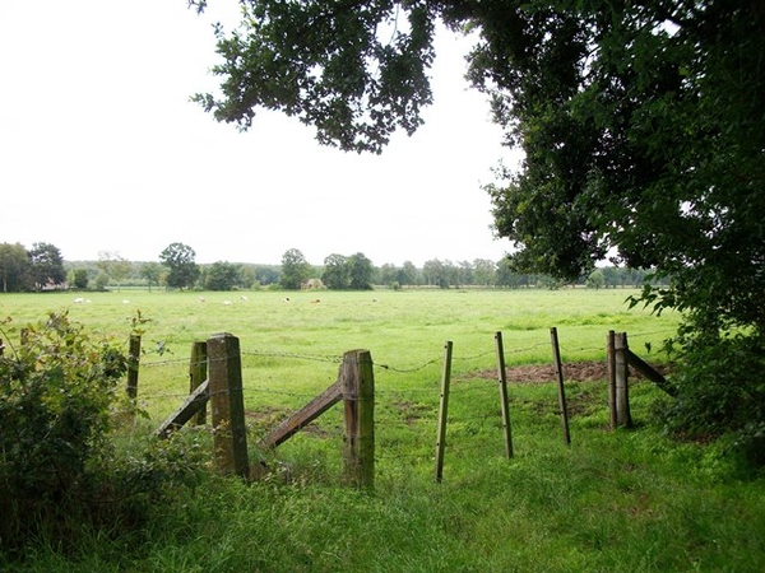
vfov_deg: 44.2
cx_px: 382
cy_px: 286
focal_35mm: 32
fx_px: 707
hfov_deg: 56.8
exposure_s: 1/500
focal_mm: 5.7
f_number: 2.9
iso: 80
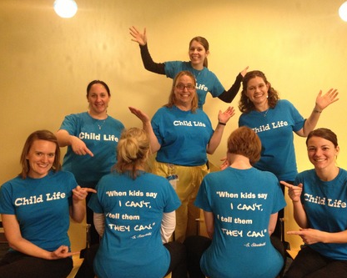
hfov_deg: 49.0
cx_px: 187
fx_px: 380
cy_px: 140
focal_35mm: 37
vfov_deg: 40.1
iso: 400
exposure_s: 1/17
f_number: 2.4
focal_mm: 4.28
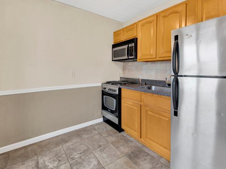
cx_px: 108
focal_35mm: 15
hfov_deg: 98.6
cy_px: 82
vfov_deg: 82.1
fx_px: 97
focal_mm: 8.5
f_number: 8
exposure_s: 1/6
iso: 100
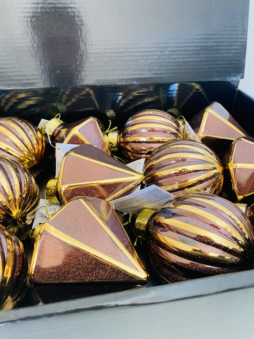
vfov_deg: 67.3
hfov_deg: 53.1
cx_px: 127
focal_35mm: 26
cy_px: 170
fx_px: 254
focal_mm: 4.25
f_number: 1.8
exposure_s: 1/72
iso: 125
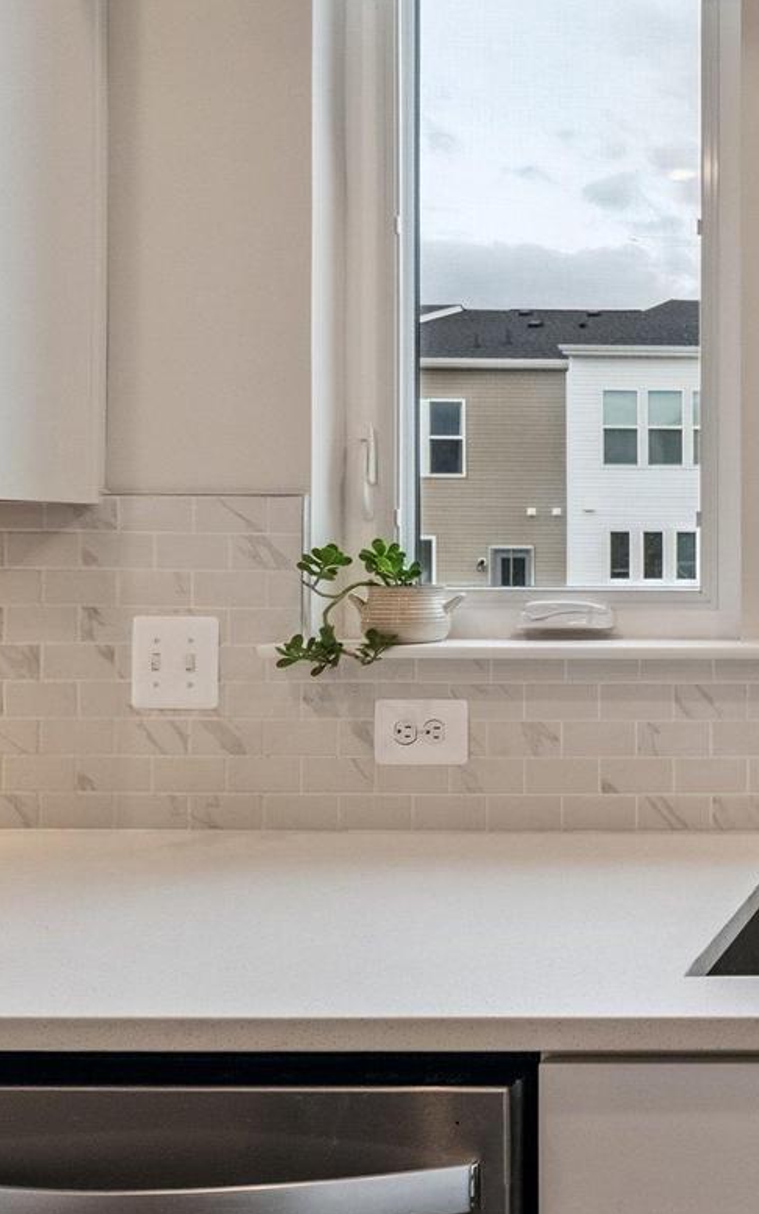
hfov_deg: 28.8
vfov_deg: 56.7
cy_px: 572
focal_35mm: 34
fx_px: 1125
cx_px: 1035
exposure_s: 1/160
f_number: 5.6
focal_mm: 12
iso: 400
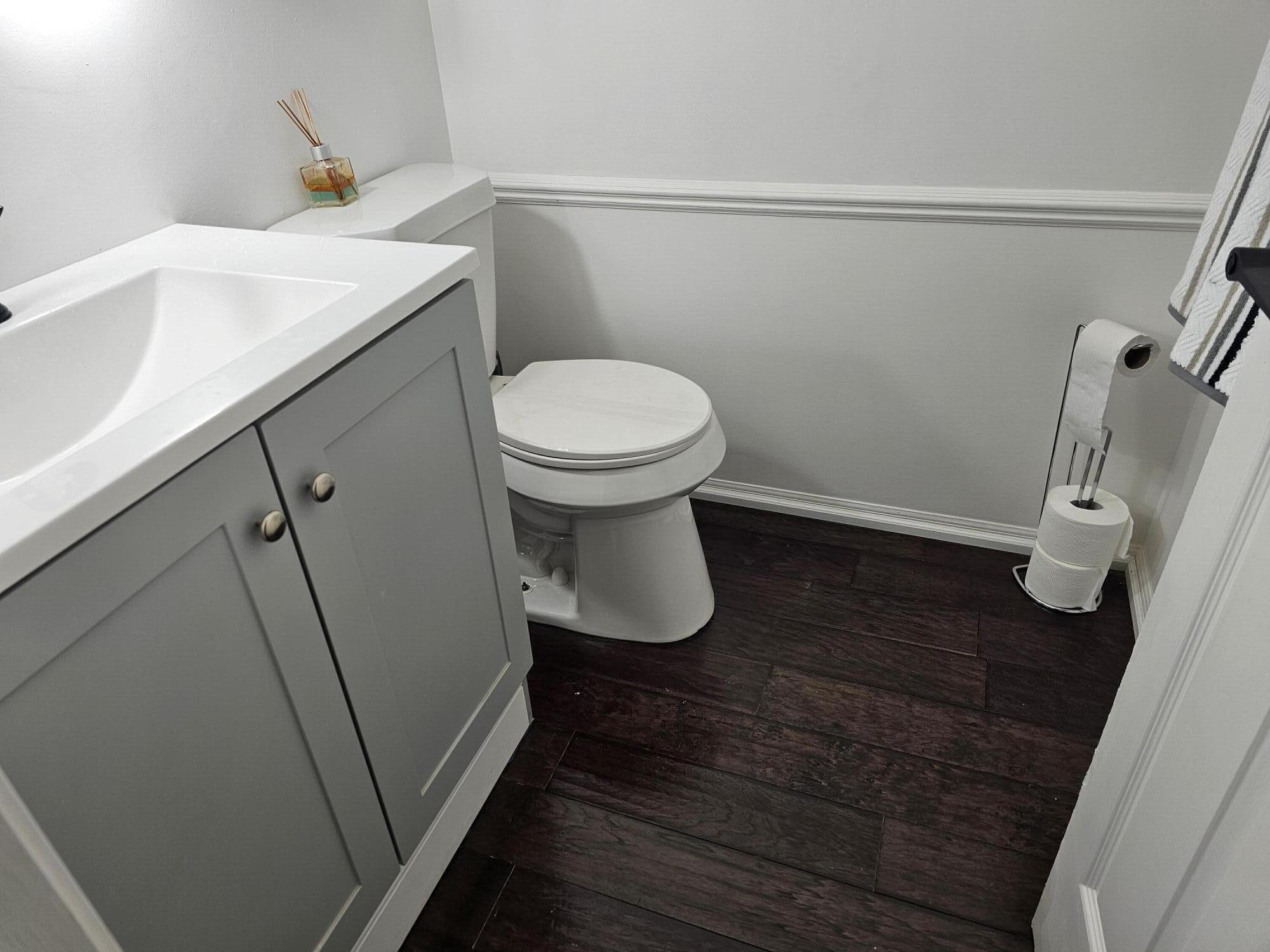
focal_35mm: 23
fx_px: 844
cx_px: 635
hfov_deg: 73.9
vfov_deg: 58.9
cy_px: 476
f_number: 1.7
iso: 40
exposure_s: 1/120
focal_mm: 6.3
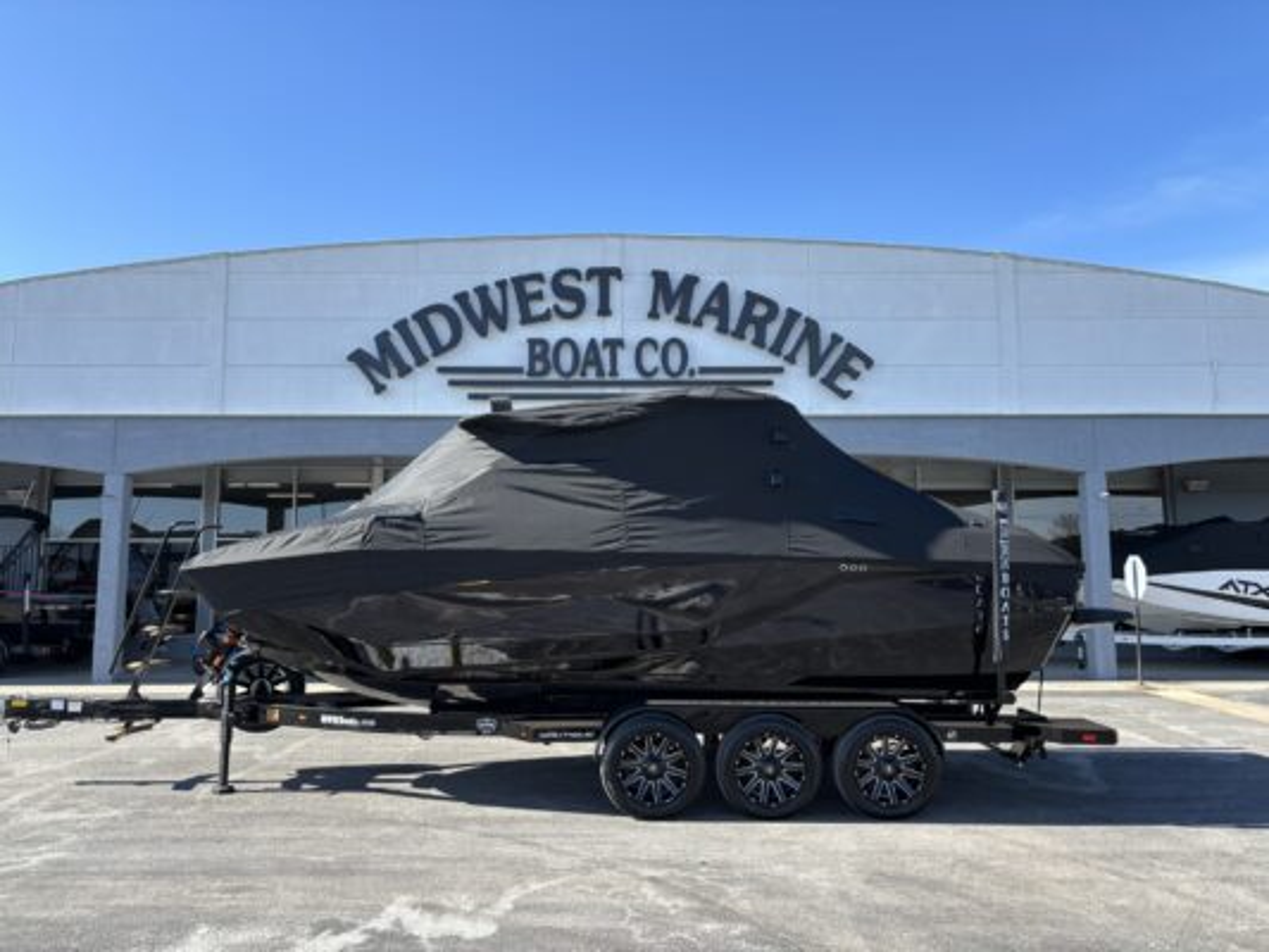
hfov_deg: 67.3
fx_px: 953
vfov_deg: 53.1
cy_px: 476
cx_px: 634
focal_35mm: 26
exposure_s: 1/1437
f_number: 1.6
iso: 50
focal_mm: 5.96
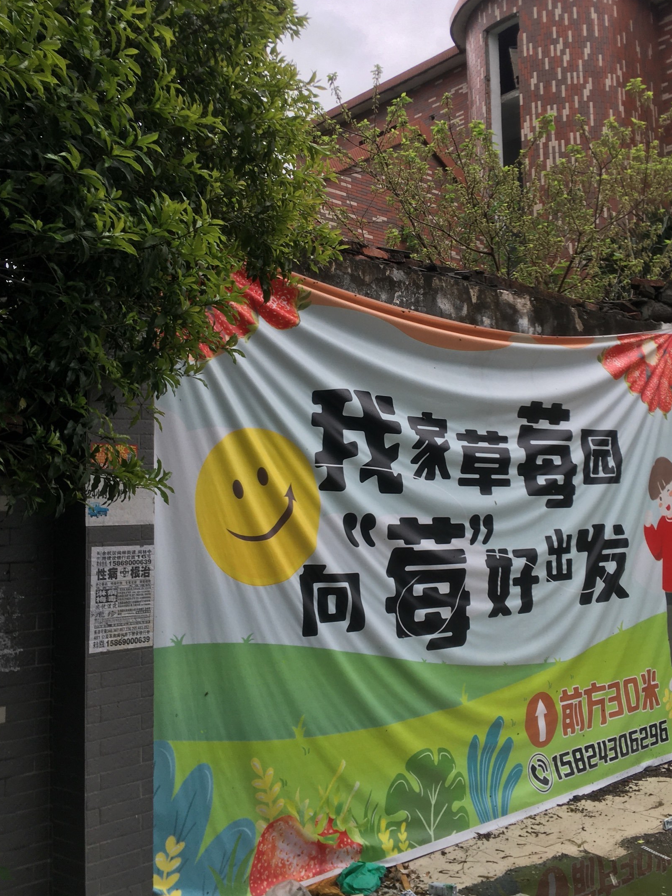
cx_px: 385
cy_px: 445
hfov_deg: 38.6
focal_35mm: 37
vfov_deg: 50.1
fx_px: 958
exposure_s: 1/293
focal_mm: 4.15
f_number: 2.2
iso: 25
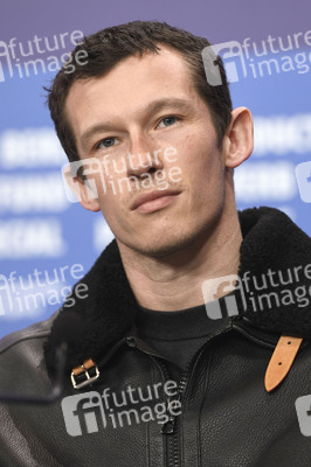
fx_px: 2596
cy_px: 234
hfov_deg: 6.9
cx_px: 156
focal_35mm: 200
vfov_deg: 10.3
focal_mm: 200
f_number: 4
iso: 1250
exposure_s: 1/250
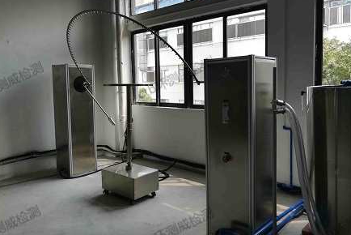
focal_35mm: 28
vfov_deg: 46.3
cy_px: 100
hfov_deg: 65.4
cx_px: 174
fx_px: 273
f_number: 2.2
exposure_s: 1/100
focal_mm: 3.83
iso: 64
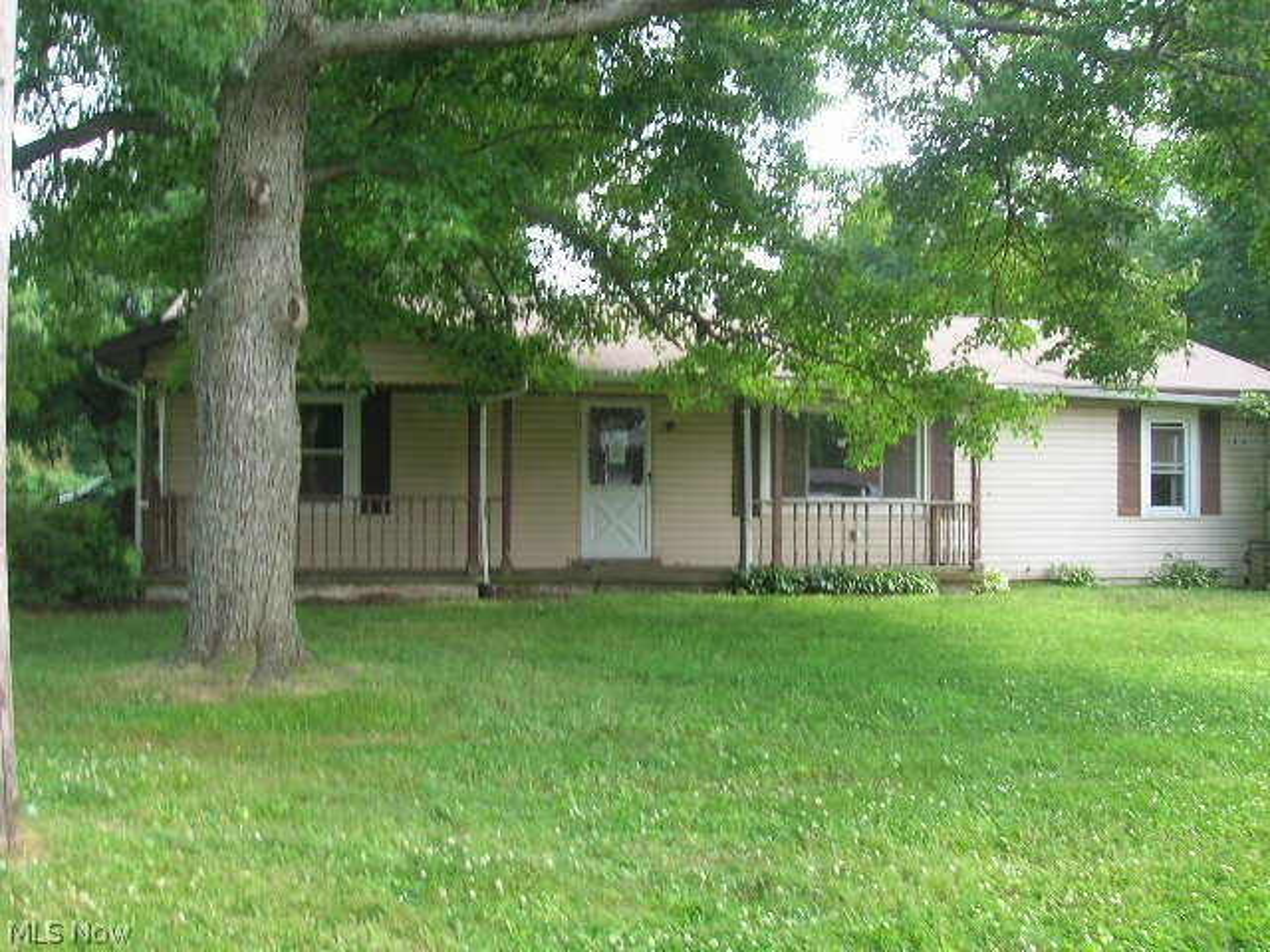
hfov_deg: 54.0
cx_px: 635
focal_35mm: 34
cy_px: 476
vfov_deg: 41.8
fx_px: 1247
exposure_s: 1/45.3
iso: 50
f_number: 4.9
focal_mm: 5.7
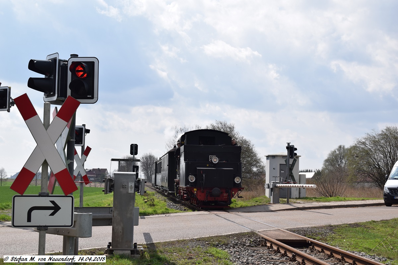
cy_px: 132
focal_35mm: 60
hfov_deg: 33.4
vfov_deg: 22.6
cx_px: 199
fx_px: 663
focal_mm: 40
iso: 100
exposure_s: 1/400
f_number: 10
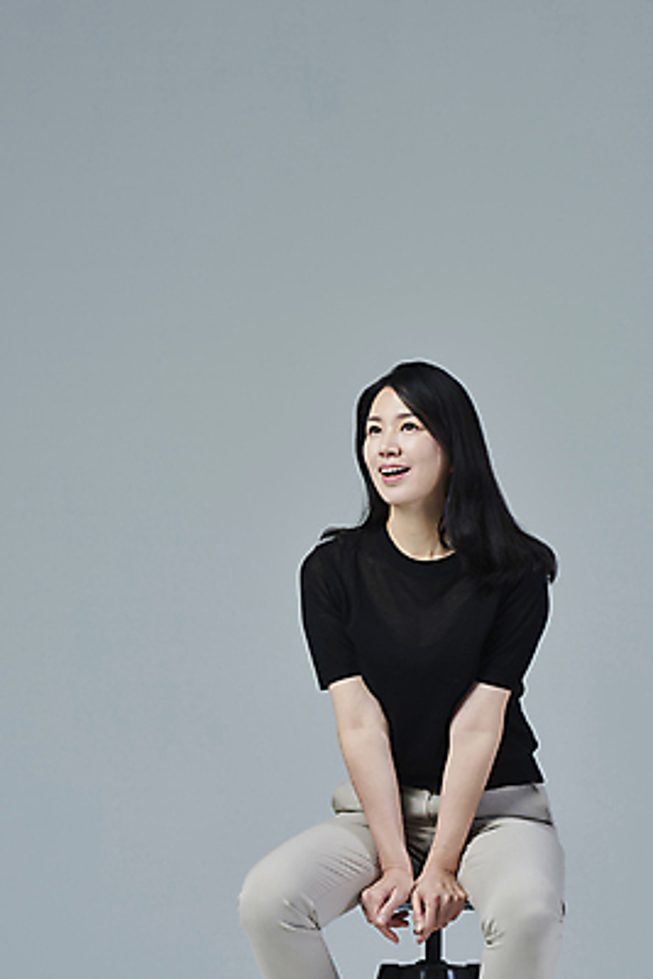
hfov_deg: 12.5
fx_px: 2990
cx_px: 326
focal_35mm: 110
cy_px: 490
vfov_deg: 18.6
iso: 100
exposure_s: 1/125
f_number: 14
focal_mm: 110
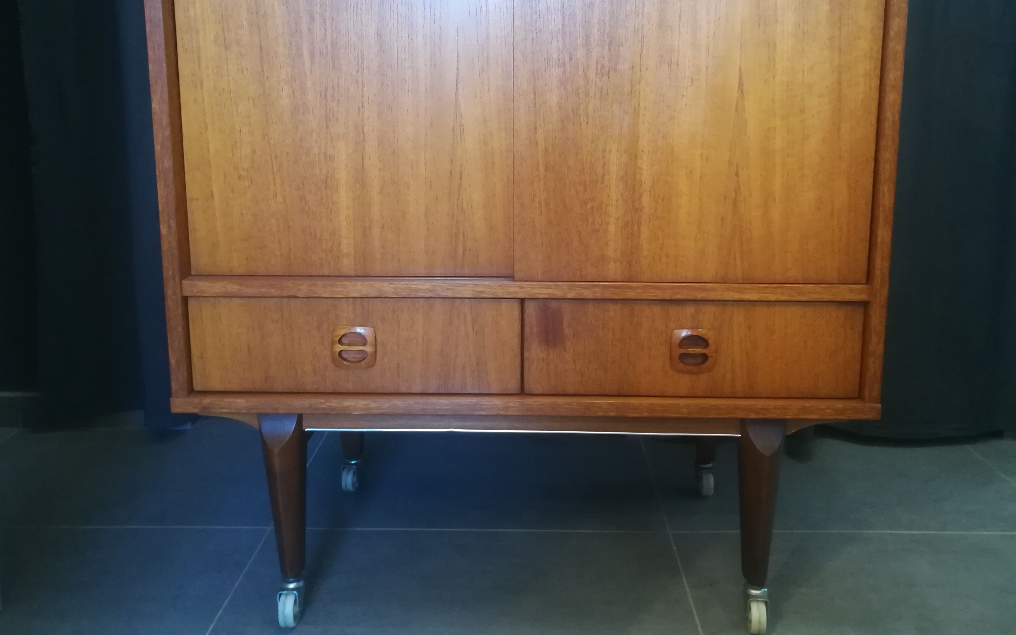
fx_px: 831
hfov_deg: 62.9
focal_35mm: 30
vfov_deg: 41.5
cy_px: 239
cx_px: 518
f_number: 2.2
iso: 640
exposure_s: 1/14.3
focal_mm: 3.83
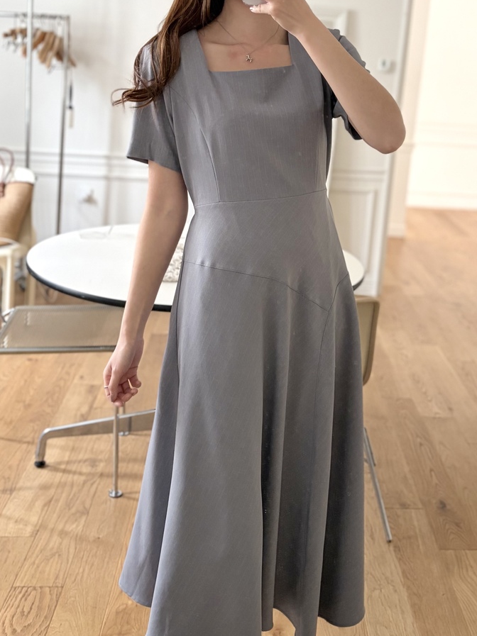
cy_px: 307
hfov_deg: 48.2
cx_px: 255
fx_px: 533
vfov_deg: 61.7
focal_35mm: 29
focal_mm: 5.96
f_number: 1.6
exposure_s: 1/60
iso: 200
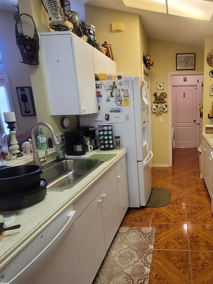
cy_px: 155
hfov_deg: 57.3
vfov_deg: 76.2
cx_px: 165
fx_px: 180
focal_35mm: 22
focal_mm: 2.2
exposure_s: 1/60
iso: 250
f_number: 2.2
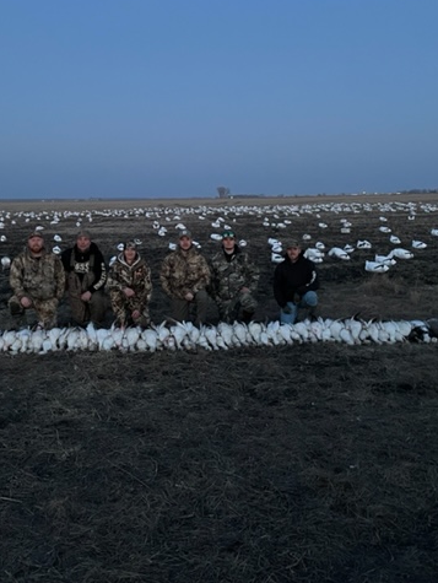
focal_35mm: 35
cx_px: 169
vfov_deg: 52.6
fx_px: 590
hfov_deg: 40.5
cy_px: 291
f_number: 1.6
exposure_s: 1/28
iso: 1000
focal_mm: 4.2
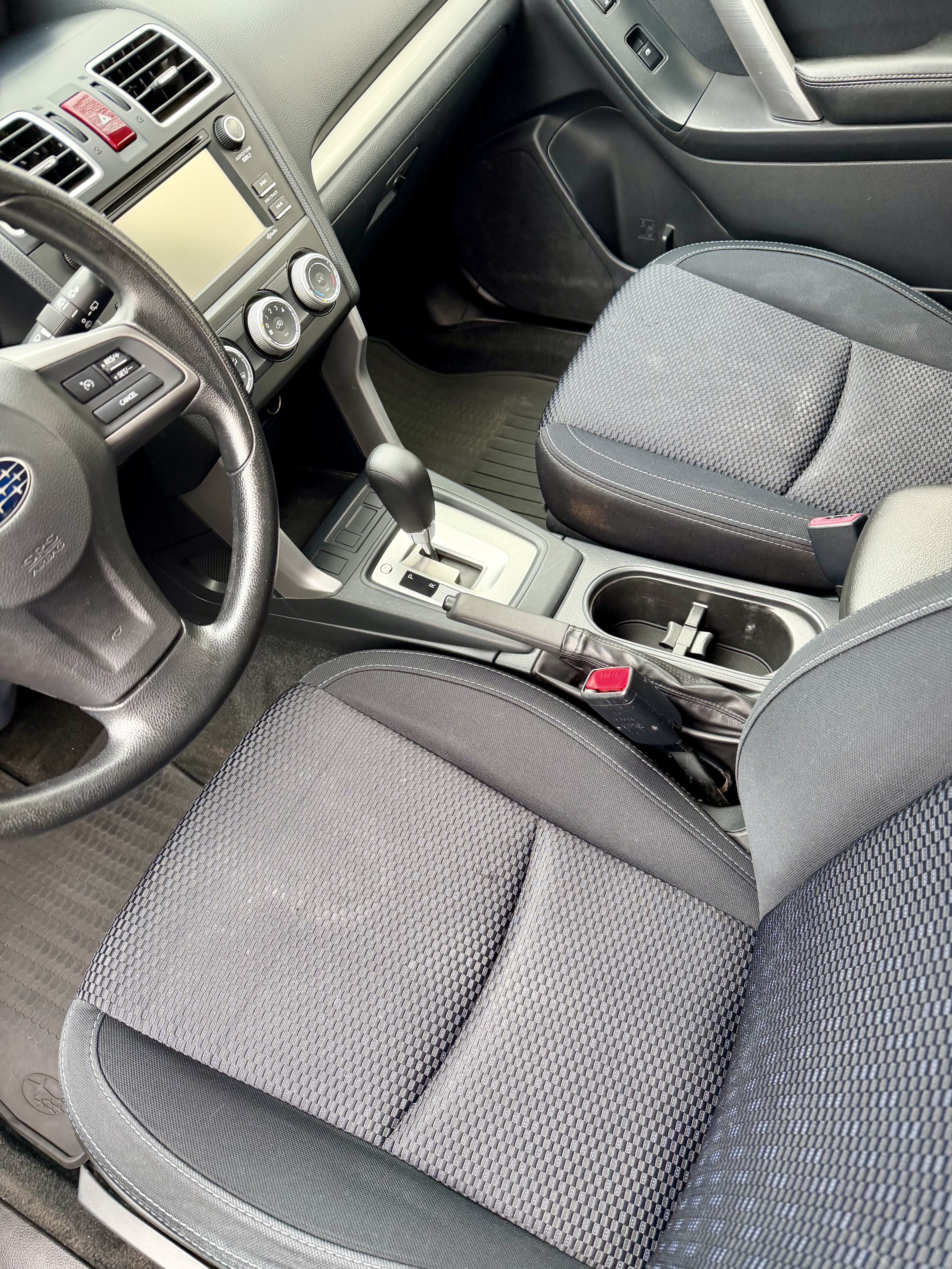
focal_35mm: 24
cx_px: 476
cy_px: 634
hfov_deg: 56.8
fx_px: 880
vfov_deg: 71.6
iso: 200
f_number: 1.78
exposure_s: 1/113
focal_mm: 6.76
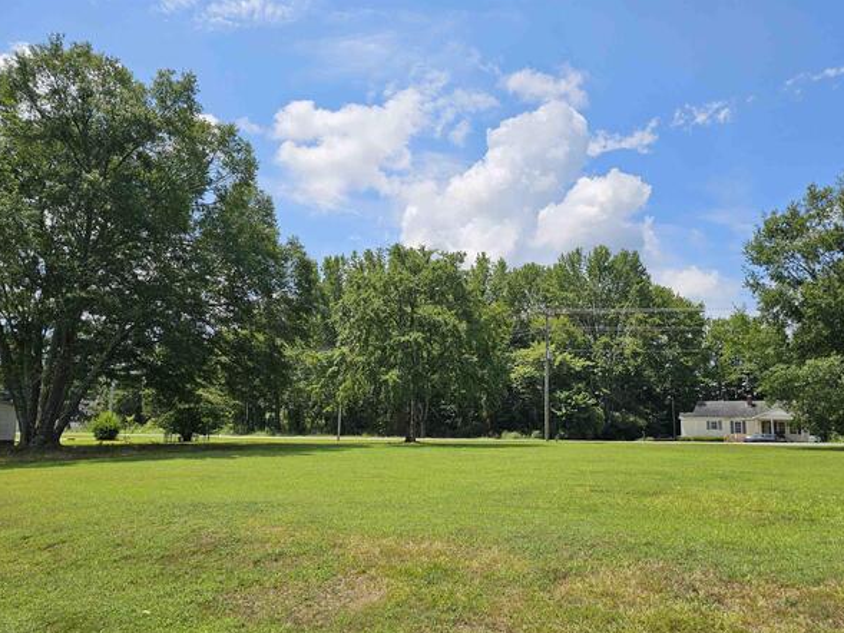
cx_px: 454
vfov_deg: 54.8
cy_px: 342
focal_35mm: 25
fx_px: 610
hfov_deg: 69.3
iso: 10
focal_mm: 6.3
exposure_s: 1/1050
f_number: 1.7
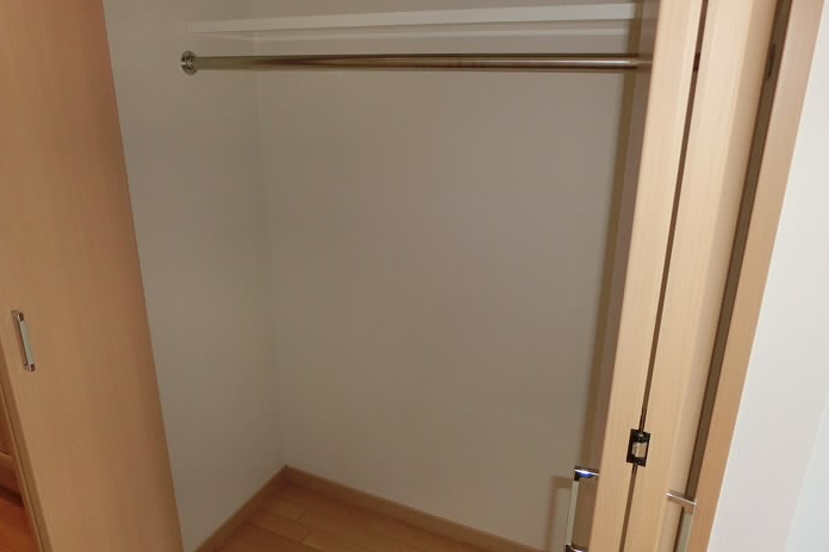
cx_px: 398
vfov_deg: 49.5
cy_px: 268
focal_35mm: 26
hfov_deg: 69.4
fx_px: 599
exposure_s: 1/60
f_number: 3
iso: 400
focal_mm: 4.24
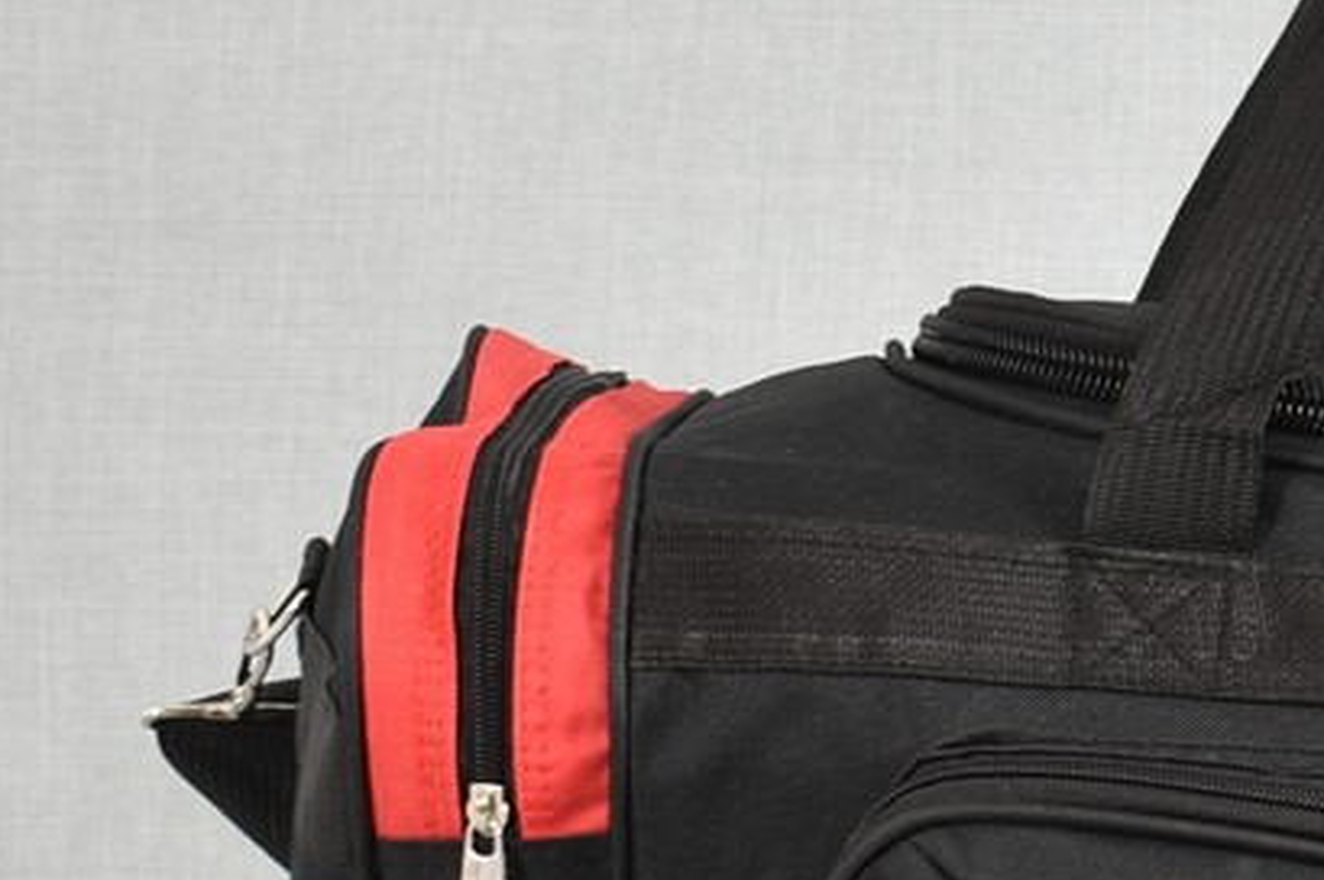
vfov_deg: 8.3
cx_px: 1719
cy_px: 673
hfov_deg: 12.1
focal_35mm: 165
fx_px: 6047
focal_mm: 35
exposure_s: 1/3
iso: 100
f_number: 5.6
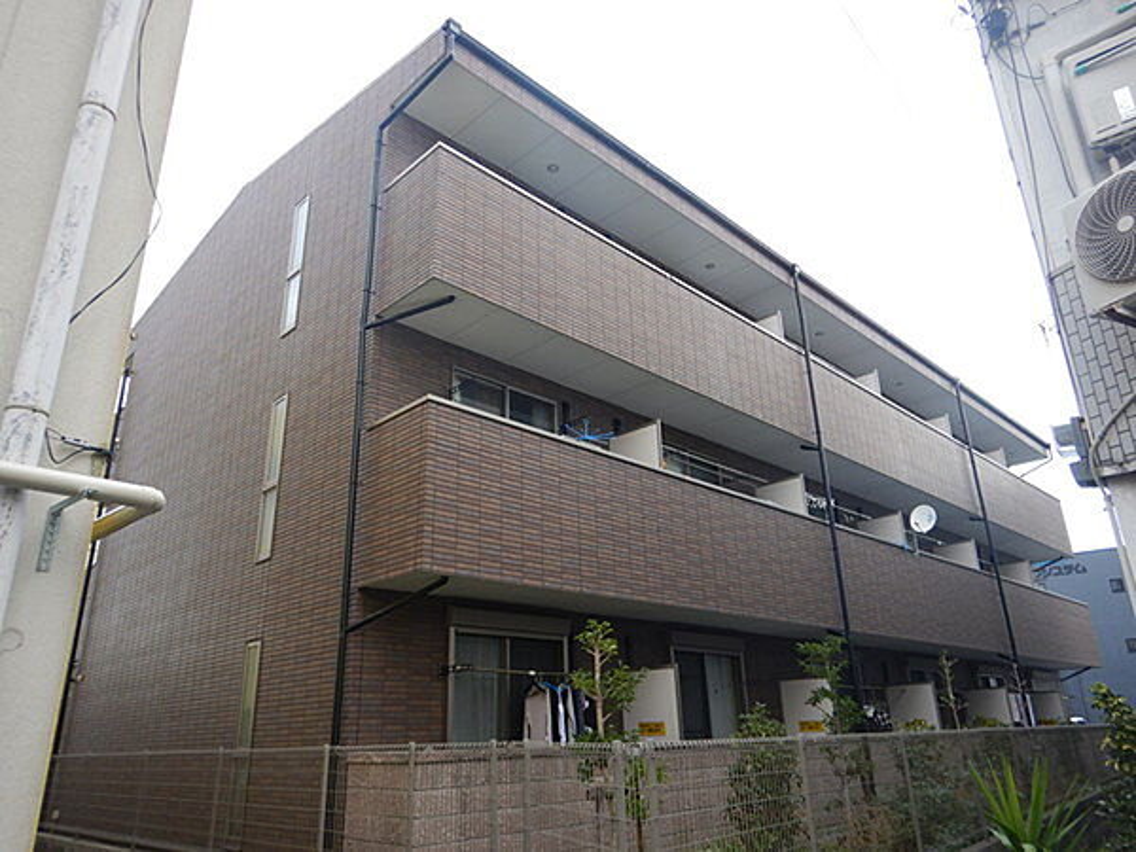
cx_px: 568
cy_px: 426
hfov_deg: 71.6
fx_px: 788
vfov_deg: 56.8
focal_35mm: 24
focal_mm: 4.3
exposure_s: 1/50
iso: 125
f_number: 2.8
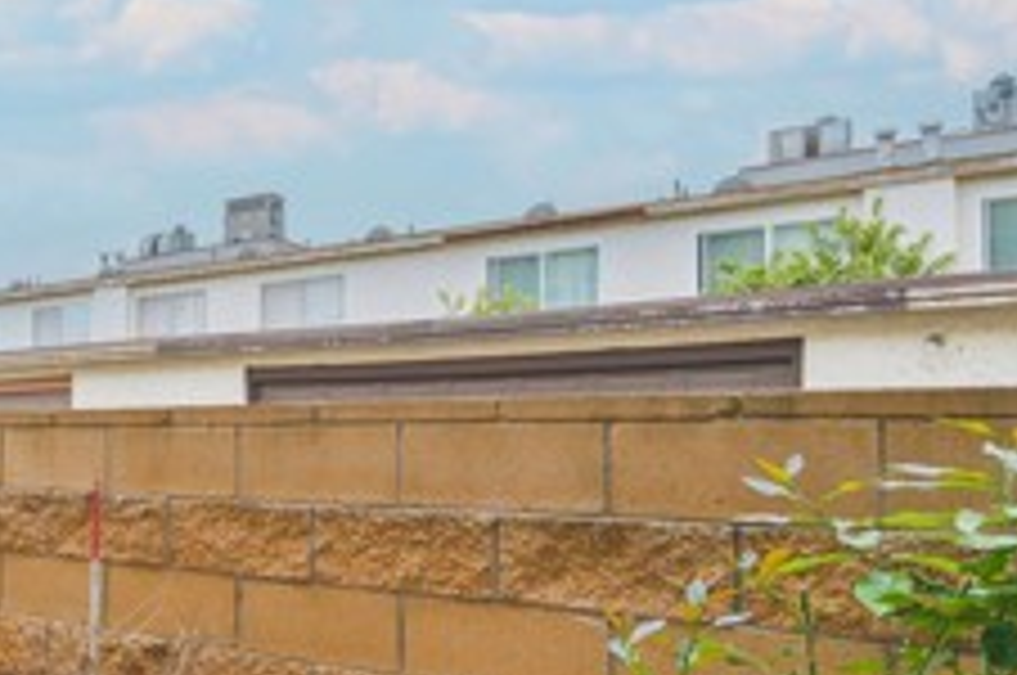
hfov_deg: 42.5
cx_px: -126
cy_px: 441
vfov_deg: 38.4
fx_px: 959
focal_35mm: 34
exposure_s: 1/60
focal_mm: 12
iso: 100
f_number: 4
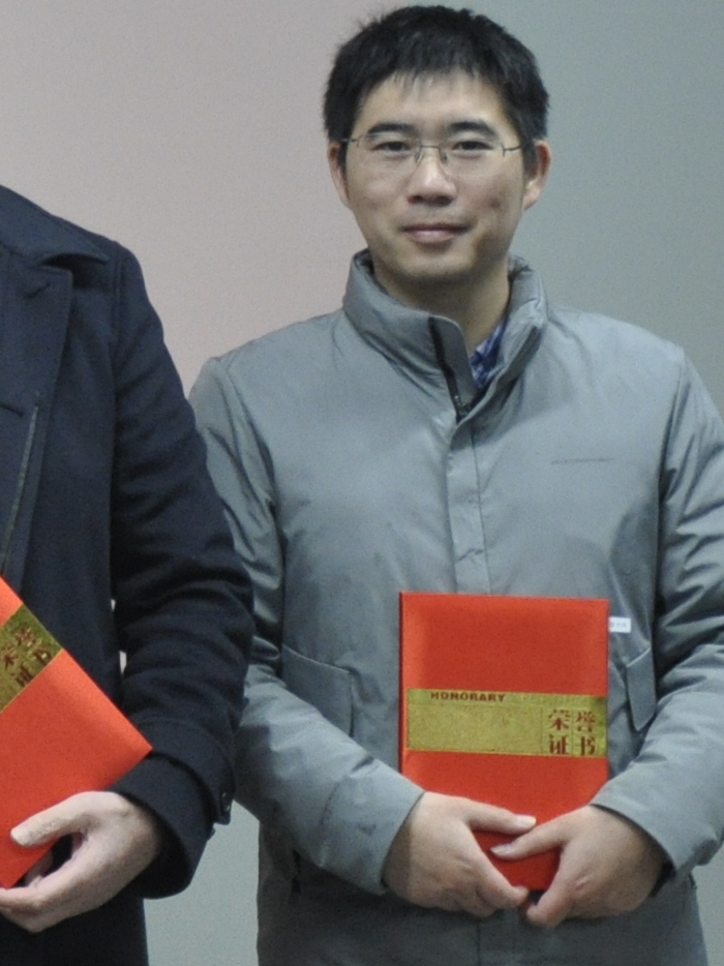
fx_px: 4799
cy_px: 36
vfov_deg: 11.4
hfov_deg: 8.0
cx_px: -949
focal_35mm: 172
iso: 900
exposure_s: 1/30
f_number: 4
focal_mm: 26
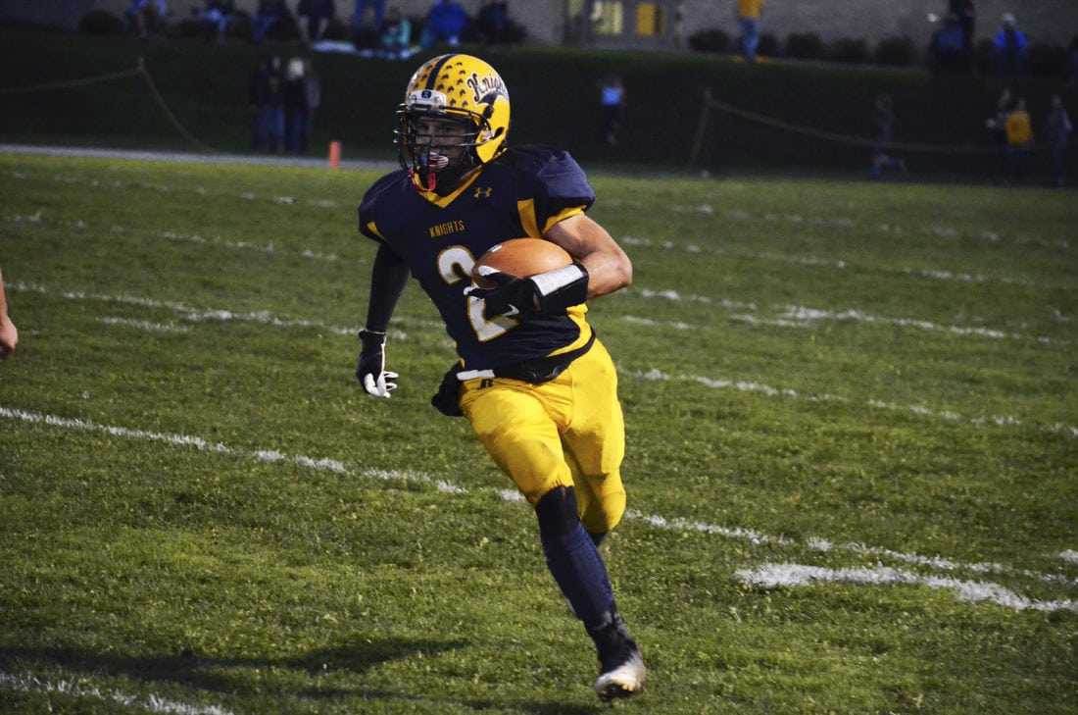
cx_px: 539
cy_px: 358
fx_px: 4931
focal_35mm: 165
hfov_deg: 12.5
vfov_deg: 8.3
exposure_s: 1/320
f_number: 4.8
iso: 5000
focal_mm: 110
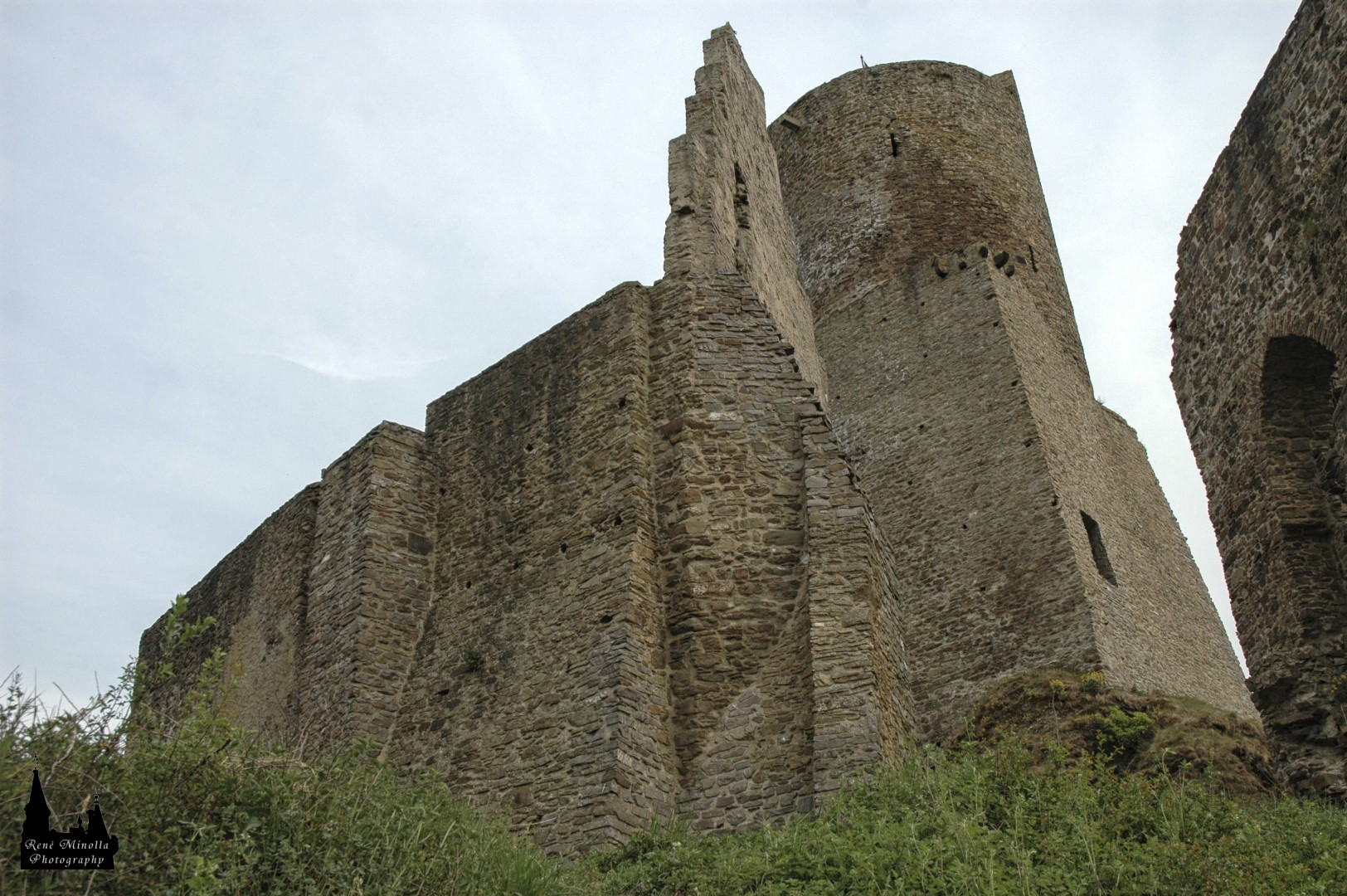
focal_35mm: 36
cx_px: 674
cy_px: 448
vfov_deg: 36.8
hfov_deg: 53.2
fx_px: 1346
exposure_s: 1/250
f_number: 8
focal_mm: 24
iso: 200
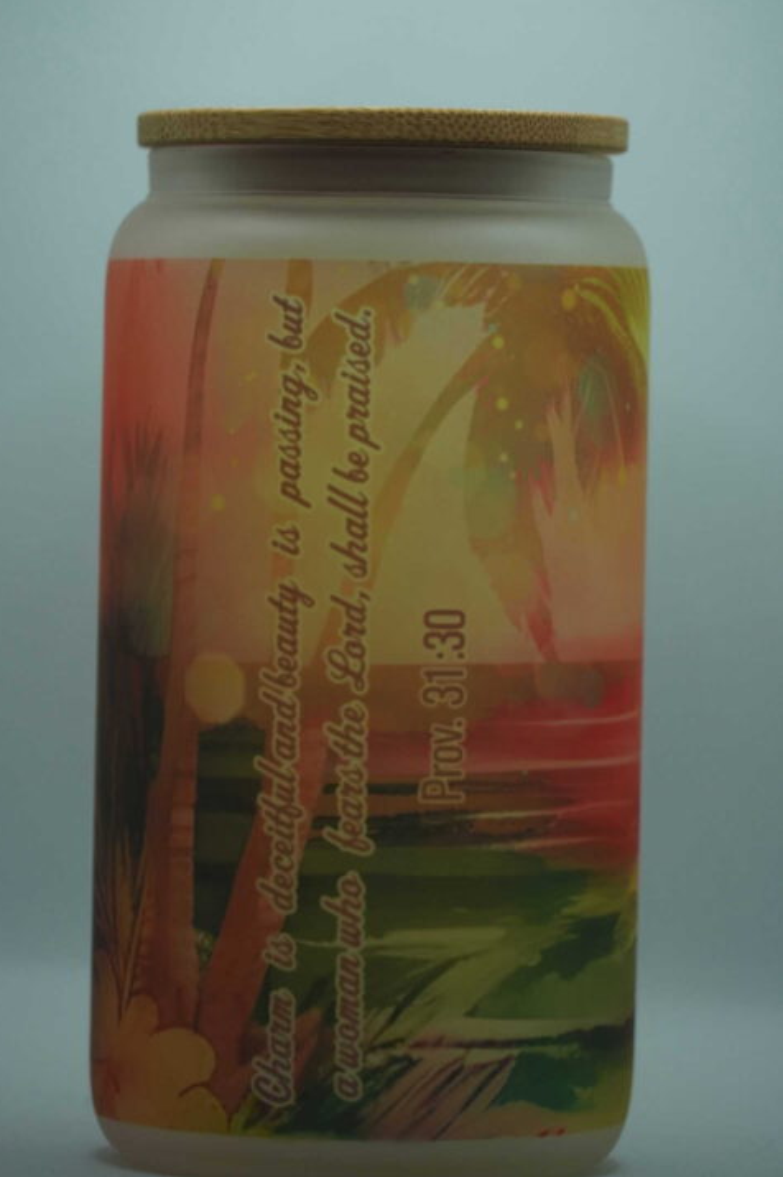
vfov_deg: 9.7
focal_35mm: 213
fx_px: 6940
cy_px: 584
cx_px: 373
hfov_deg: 6.5
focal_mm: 135
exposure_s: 1/250
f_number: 5.6
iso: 250
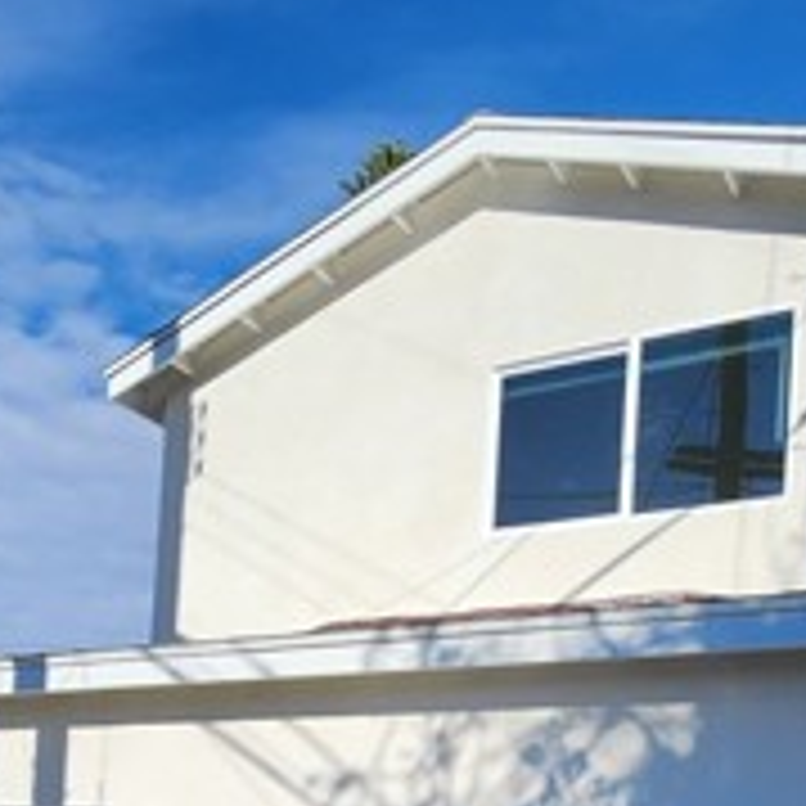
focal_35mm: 41
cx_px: 401
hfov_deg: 40.9
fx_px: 1080
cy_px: 883
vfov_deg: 35.2
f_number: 2.2
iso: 50
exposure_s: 1/3042
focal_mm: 2.2
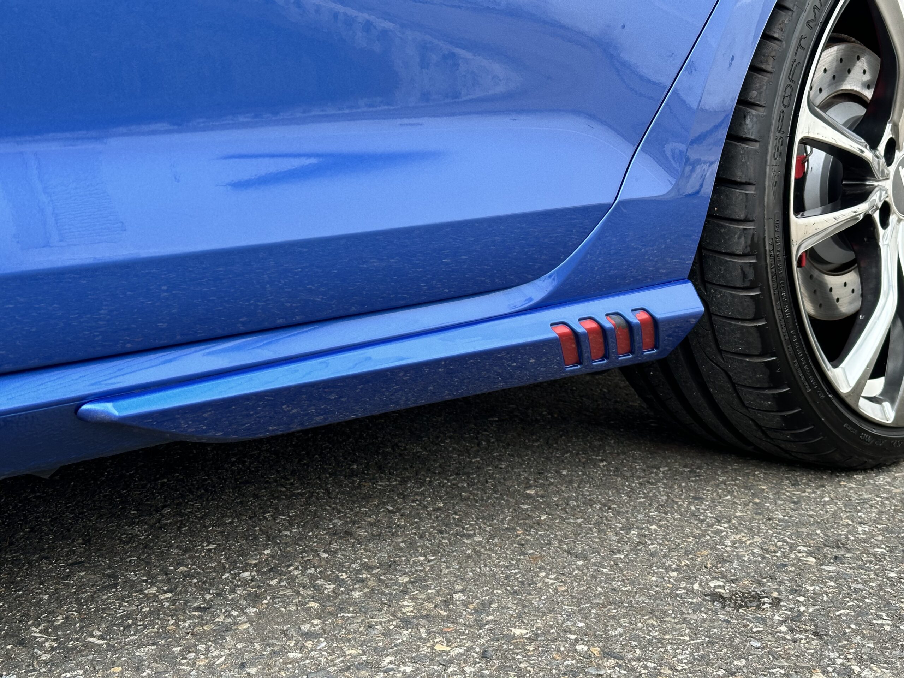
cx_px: 452
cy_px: 339
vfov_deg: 30.3
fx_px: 1254
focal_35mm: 48
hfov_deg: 39.7
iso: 64
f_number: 1.78
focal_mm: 6.86
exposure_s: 1/341
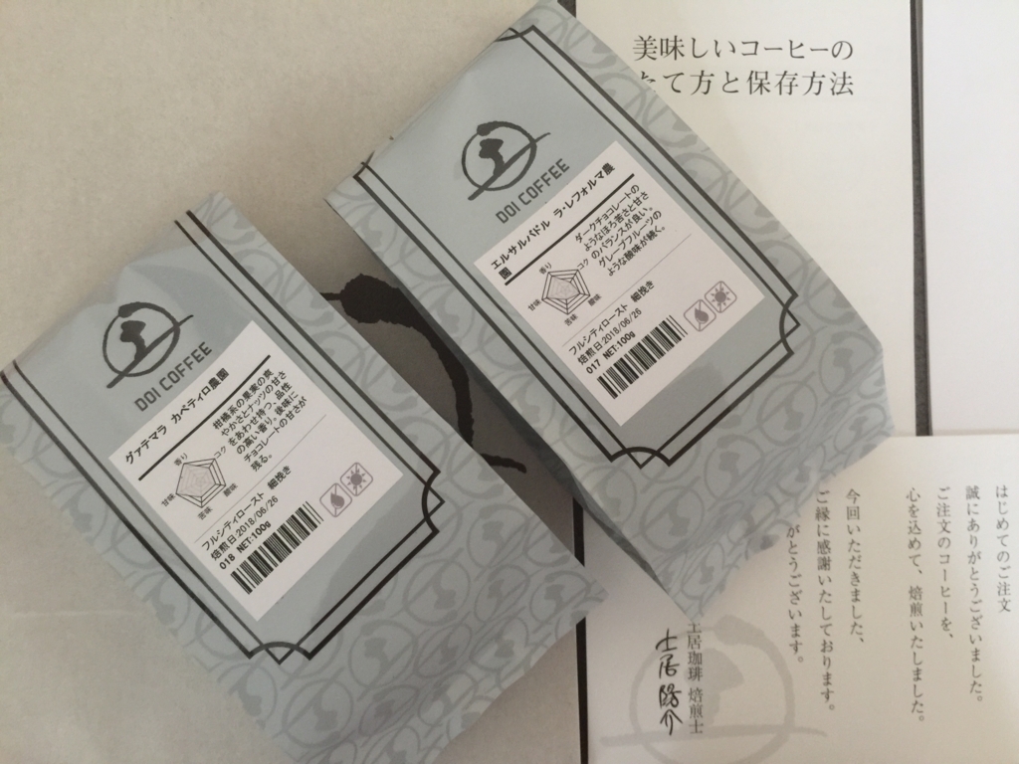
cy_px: 382
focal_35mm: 29
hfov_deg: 61.7
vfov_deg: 48.2
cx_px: 510
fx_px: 854
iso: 80
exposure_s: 1/4
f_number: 2.2
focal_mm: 4.15
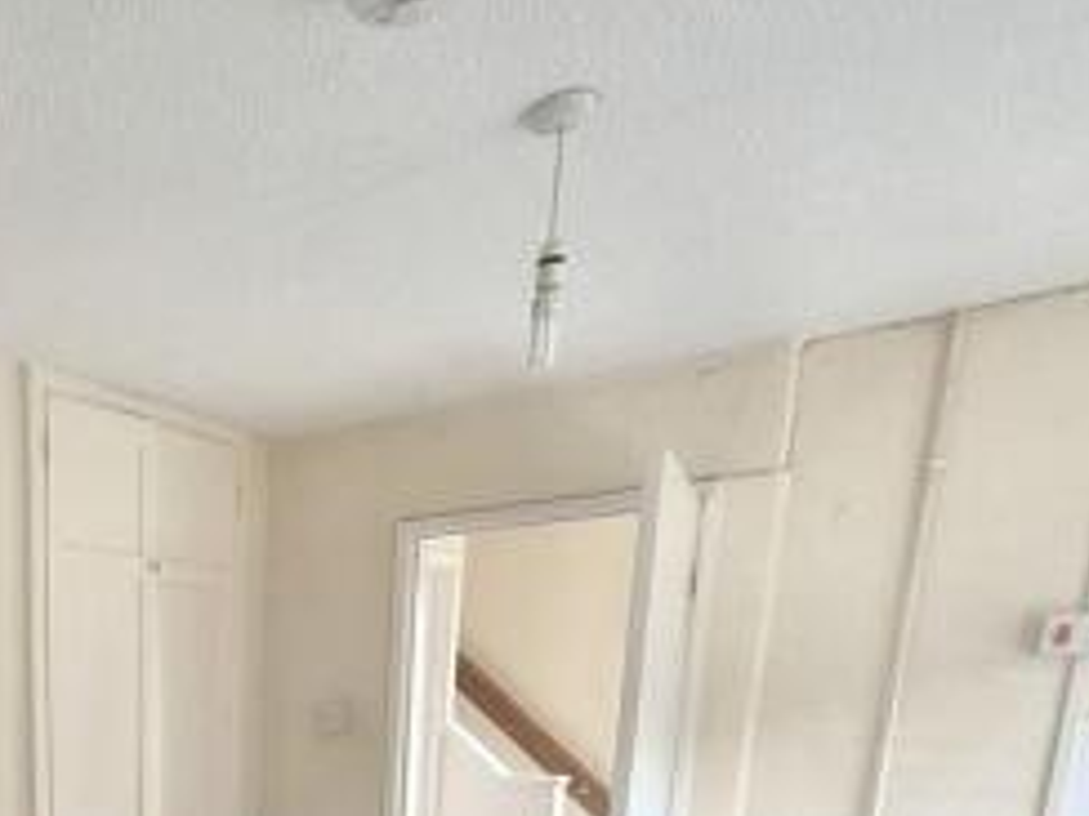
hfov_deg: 49.2
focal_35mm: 31
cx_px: 33
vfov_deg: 37.1
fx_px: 975
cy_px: 925
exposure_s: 1/50
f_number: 2.2
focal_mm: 1.7
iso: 160
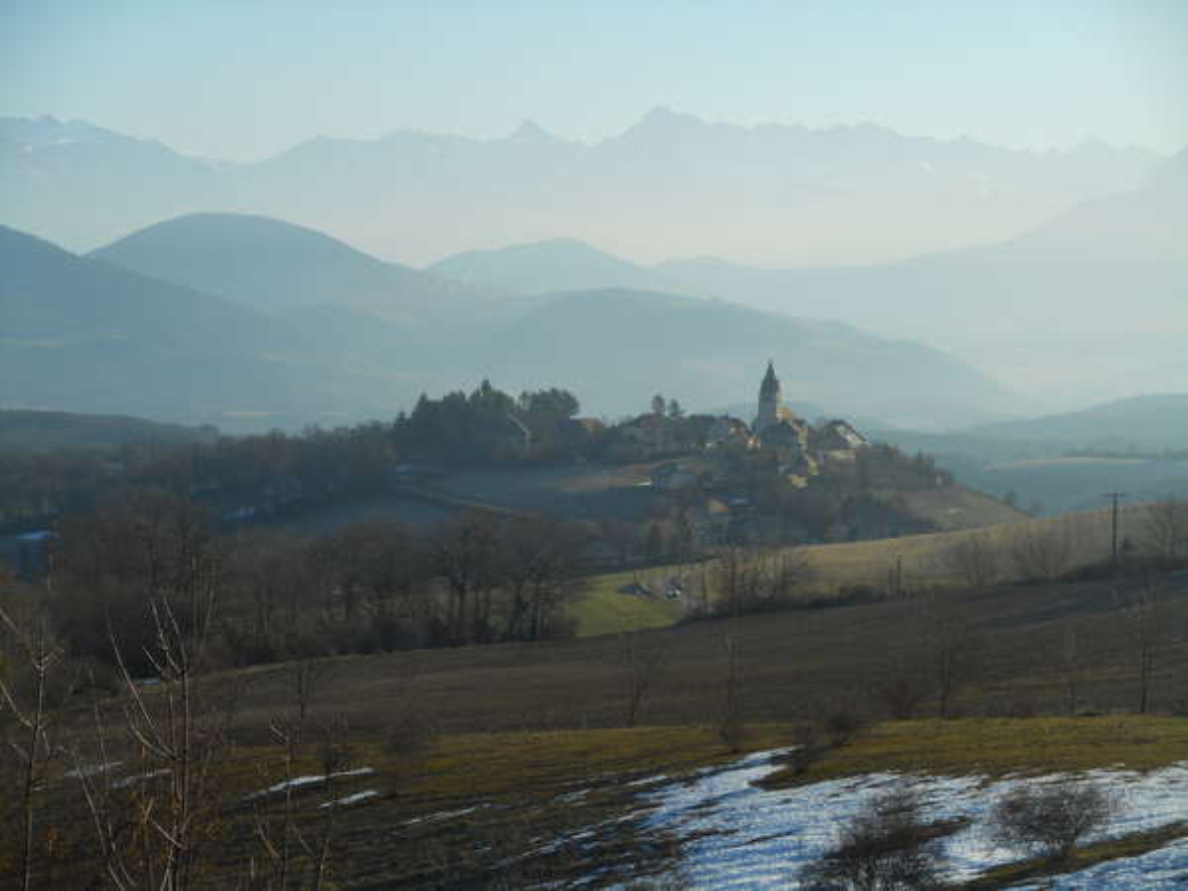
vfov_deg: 14.5
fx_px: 3501
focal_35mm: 102
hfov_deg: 19.3
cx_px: 594
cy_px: 446
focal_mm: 18.2
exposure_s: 1/400
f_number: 5.8
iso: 80
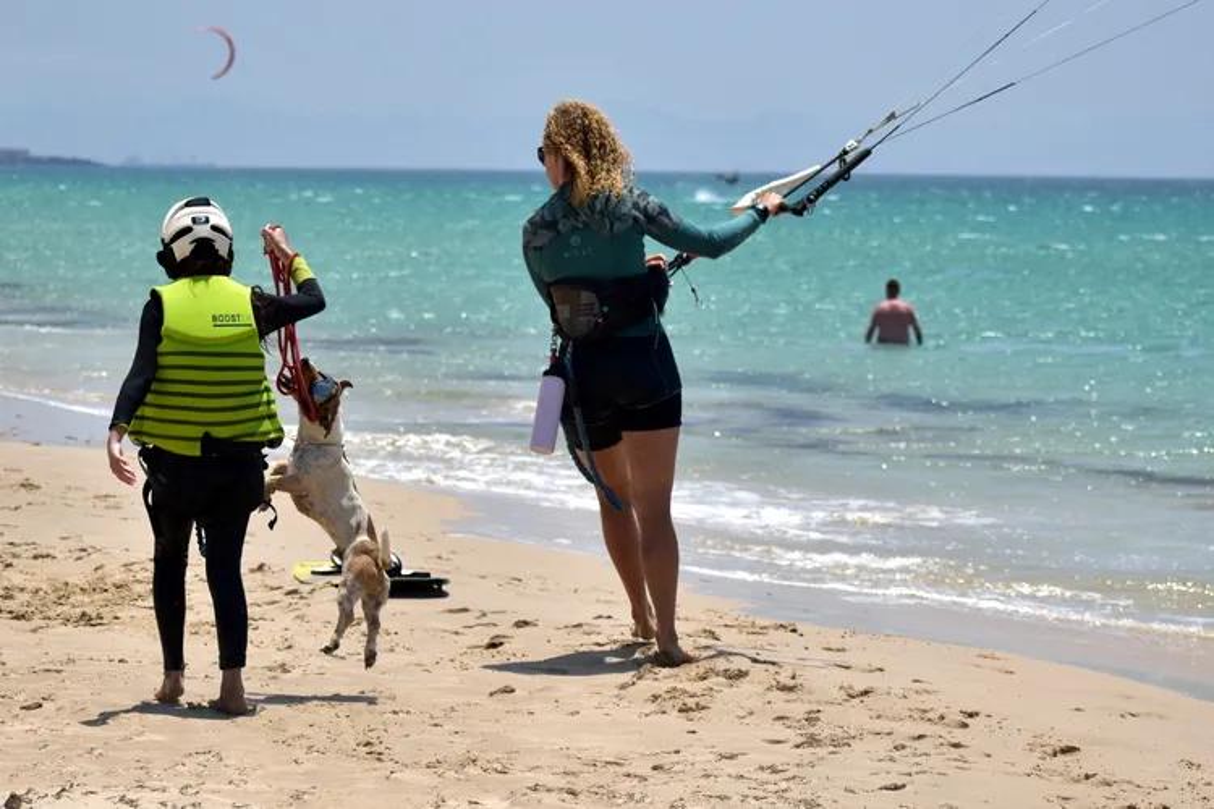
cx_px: 607
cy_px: 404
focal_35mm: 105
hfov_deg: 19.5
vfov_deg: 13.0
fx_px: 3541
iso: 200
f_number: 4.5
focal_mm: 70
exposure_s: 1/2500
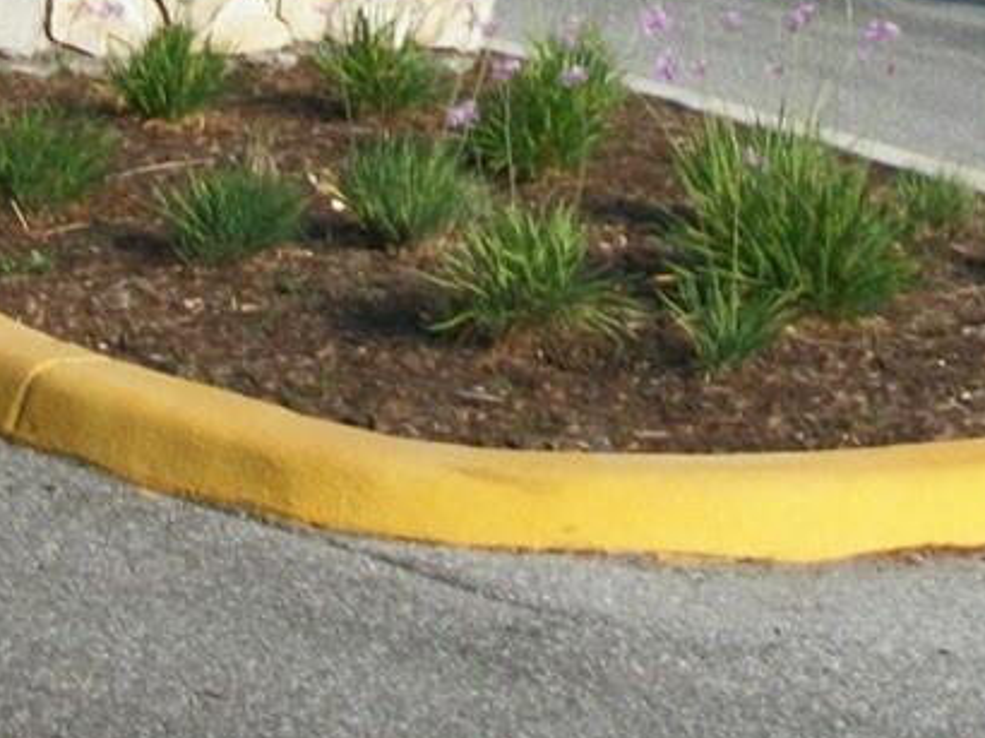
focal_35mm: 125
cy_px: -363
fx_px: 3555
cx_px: 704
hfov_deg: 15.7
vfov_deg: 11.4
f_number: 8.8
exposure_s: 1/250
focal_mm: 5.7
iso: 80
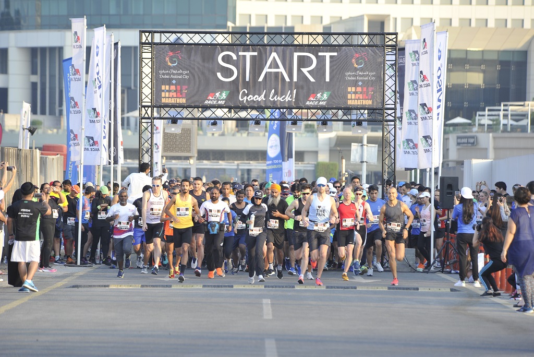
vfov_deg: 5.3
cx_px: 267
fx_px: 3859
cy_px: 178
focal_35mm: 260
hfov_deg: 7.9
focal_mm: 260
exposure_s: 1/500
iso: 800
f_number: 5.3
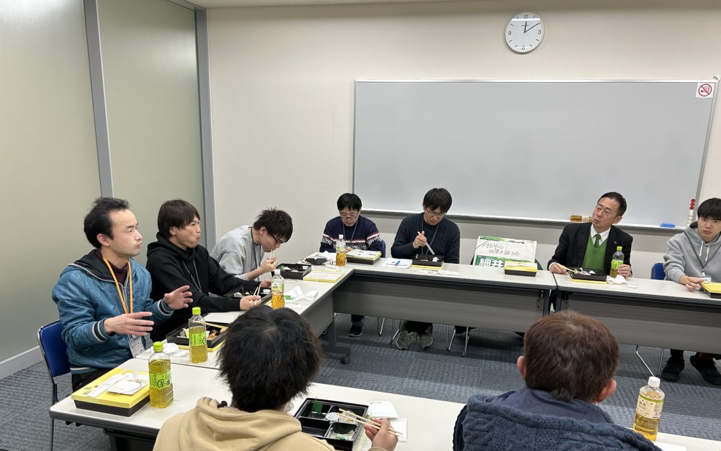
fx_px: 550
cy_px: 268
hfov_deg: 66.5
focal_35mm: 28
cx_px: 363
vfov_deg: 44.4
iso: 80
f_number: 1.5
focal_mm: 5.7
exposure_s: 1/120
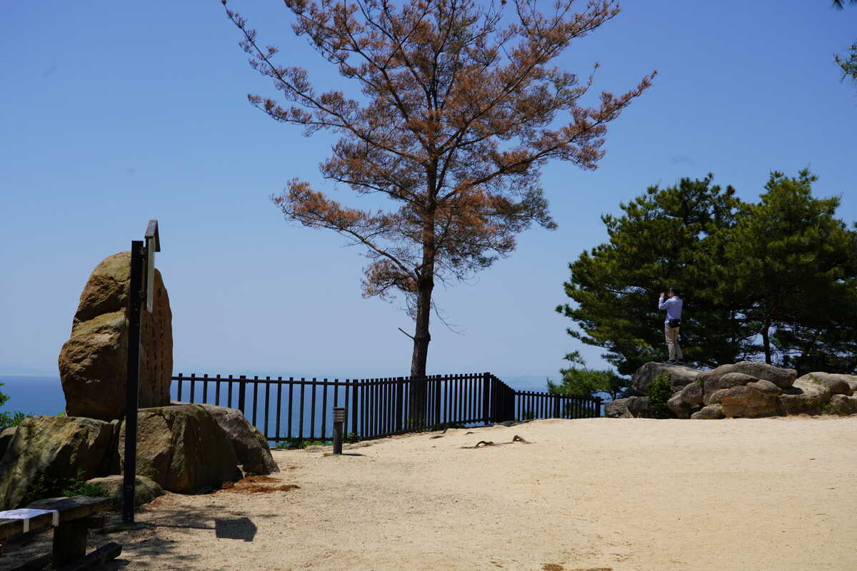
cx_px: 428
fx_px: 1047
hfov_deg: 44.5
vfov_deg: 30.5
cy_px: 286
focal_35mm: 44
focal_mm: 44
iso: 100
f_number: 10
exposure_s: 1/250
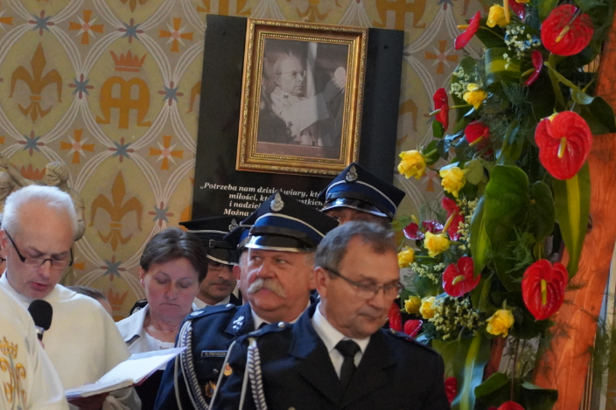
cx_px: 231
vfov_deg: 7.1
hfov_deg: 10.6
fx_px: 3319
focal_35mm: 194
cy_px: 356
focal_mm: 105
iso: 12800
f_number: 4
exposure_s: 1/125
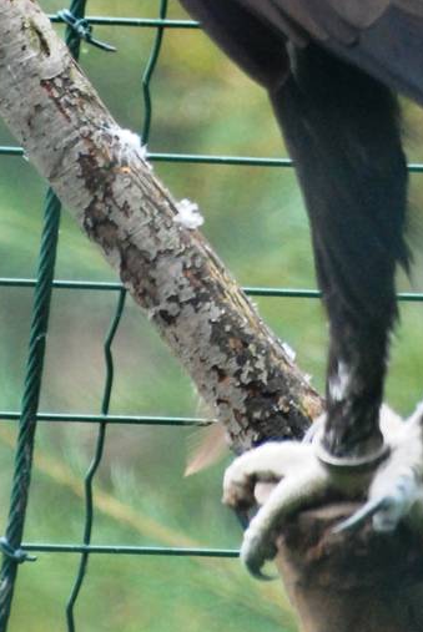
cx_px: 279
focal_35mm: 1420
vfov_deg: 1.5
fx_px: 24974
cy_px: -102
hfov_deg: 1.0
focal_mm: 300
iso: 1000
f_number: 5.6
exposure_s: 1/500
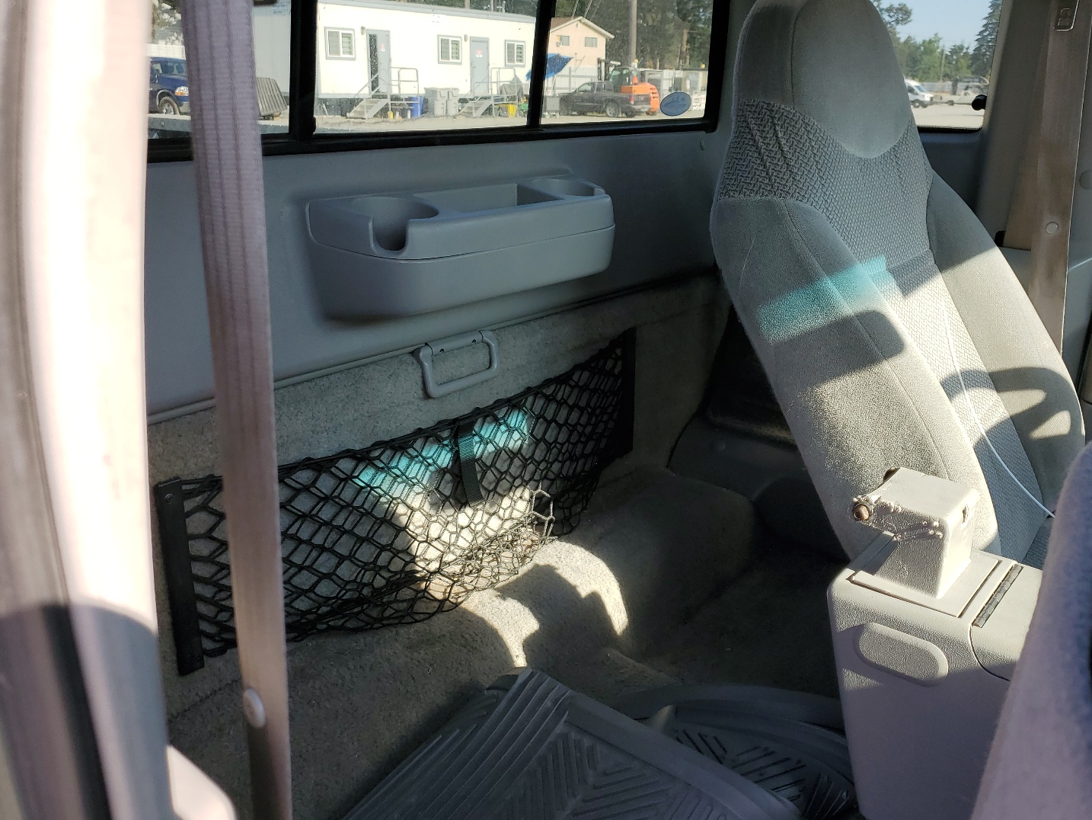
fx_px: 915
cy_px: 416
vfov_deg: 48.2
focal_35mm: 29
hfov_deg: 61.5
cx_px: 595
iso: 50
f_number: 1.5
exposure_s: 1/455
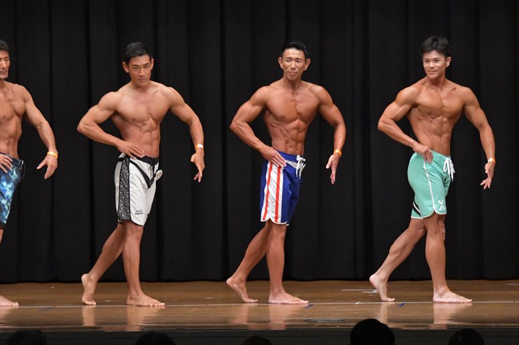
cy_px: 172
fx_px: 2911
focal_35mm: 202
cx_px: 260
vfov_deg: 6.8
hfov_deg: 10.2
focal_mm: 135
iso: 6400
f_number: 5.6
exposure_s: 1/400
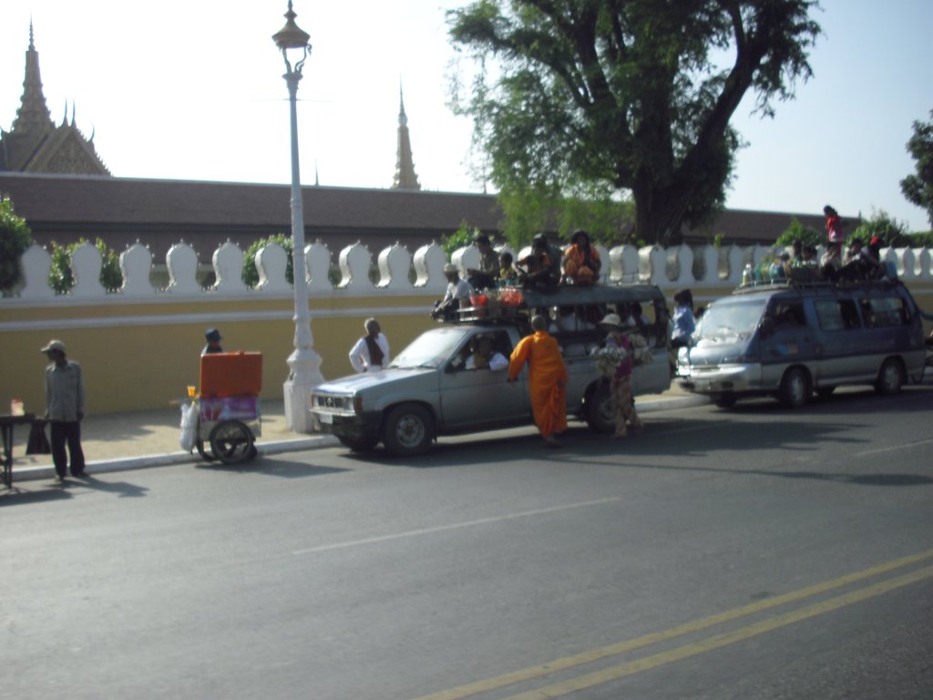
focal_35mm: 38
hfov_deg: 49.0
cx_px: 466
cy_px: 350
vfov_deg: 37.7
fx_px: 1024
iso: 100
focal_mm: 6.2
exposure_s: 1/200
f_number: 8
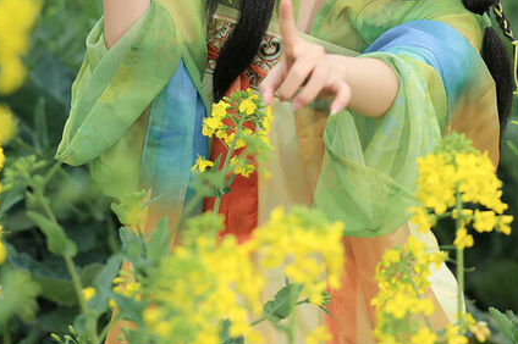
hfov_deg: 7.0
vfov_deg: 4.6
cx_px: 235
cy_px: -52
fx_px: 4241
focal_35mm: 295
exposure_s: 1/400
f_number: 2.8
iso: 400
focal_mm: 119
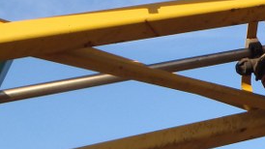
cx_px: 309
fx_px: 625
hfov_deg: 22.3
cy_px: -25
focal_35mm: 89
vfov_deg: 13.3
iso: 80
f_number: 4.5
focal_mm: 5
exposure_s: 1/320
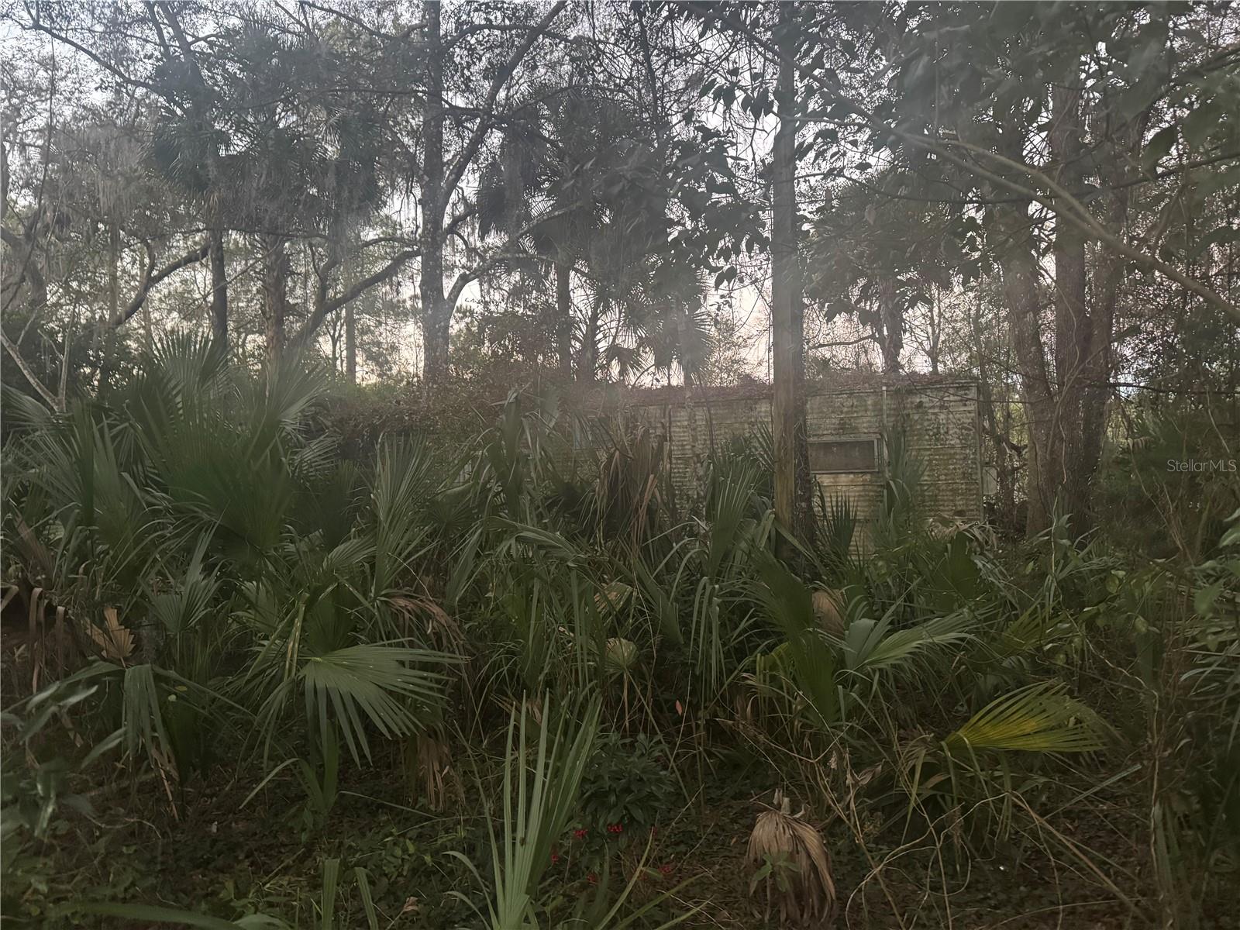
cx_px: 620
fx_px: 860
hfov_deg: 71.6
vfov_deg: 56.8
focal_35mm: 24
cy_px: 465
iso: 800
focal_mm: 6.76
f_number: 1.78
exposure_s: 1/40
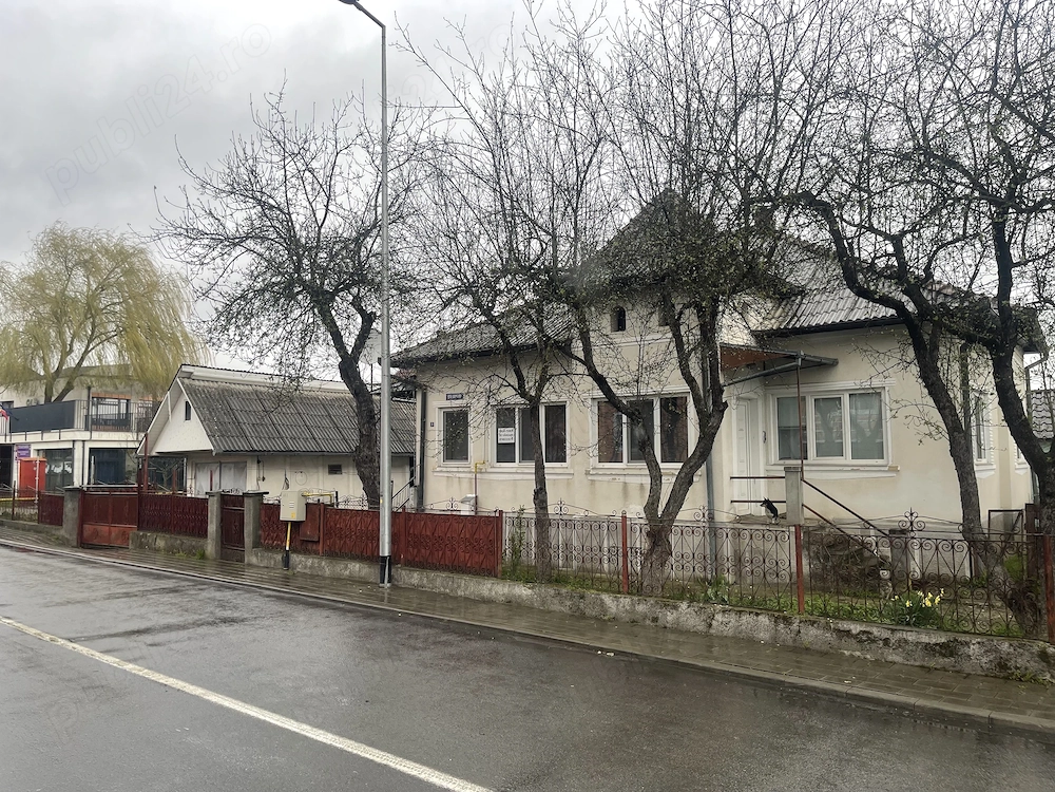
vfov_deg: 54.9
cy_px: 396
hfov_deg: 69.4
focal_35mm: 25
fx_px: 762
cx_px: 528
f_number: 1.6
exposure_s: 1/301
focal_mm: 5.1
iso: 32
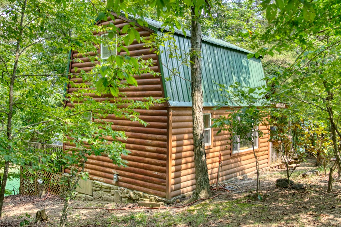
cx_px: 170
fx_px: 322
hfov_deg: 55.8
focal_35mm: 34
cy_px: 114
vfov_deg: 38.9
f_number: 4
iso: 320
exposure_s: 1/60
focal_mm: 34
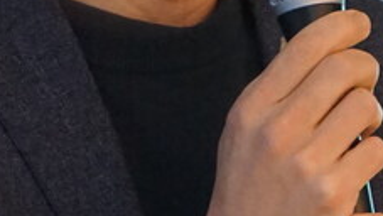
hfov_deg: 5.2
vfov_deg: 2.9
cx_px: 221
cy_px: 21
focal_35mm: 416
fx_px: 4227
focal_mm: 47
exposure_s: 1/60
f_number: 5.6
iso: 3200
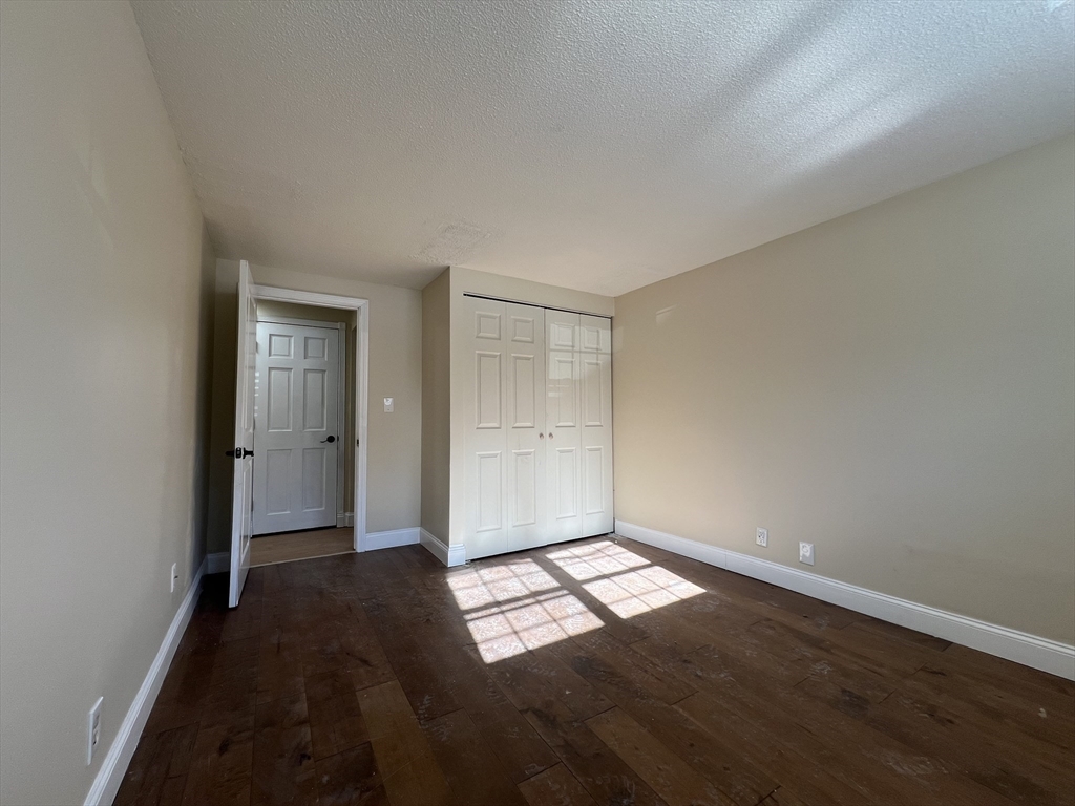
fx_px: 404
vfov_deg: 89.9
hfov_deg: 106.2
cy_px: 403
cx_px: 538
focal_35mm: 13
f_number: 1.8
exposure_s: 1/99
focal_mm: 1.57
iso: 32
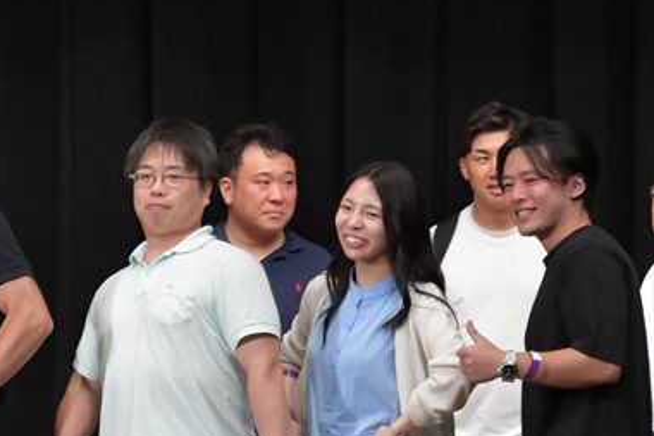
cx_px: -11
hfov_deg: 4.5
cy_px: 422
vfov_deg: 3.0
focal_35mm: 459
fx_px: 8334
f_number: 5.6
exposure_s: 1/400
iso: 6400
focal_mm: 150
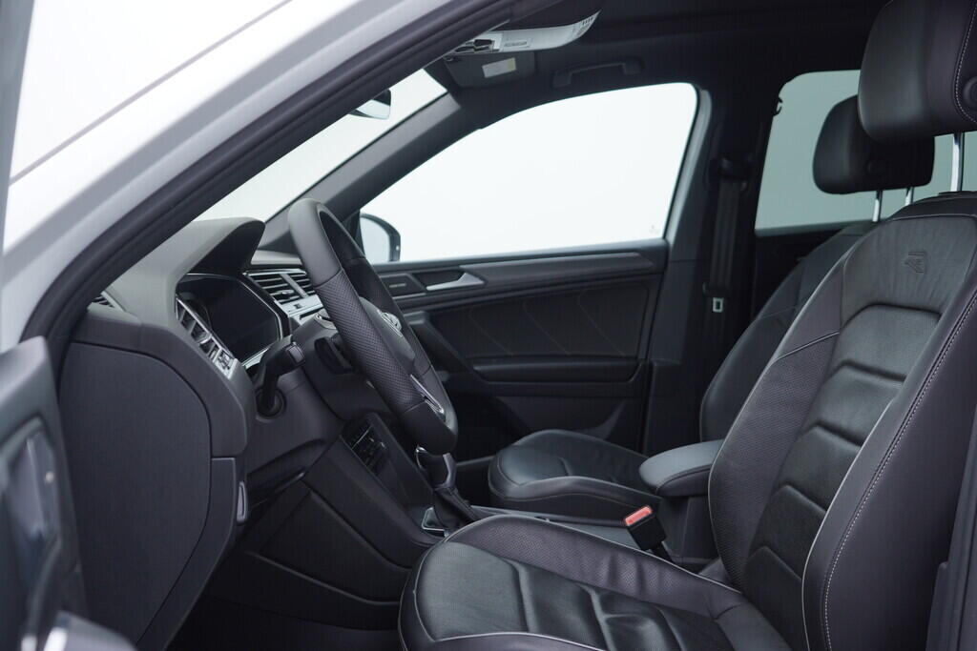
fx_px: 977
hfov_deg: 53.1
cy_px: 326
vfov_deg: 36.9
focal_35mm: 36
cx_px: 488
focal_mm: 24
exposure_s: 1/50
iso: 125
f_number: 3.2
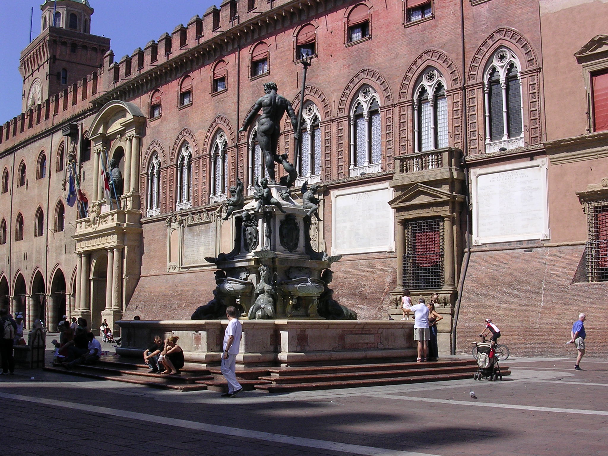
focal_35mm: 41
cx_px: 304
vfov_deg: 35.1
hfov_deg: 45.8
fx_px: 720
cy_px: 228
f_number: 5.8
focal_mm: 6.2
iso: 100
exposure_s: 1/361
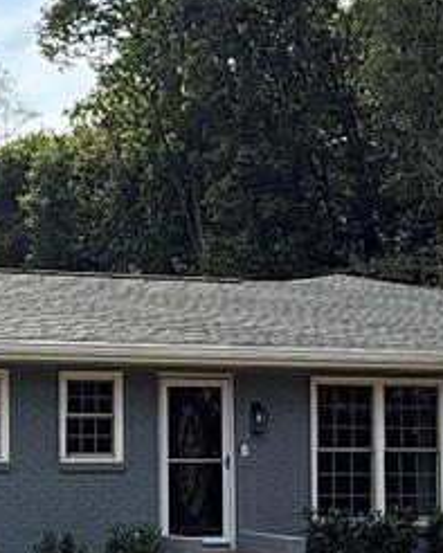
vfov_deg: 23.6
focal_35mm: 80
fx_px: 1310
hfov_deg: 18.7
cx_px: 4
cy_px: 407
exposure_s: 1/1033
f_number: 2.2
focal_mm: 2.22
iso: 64
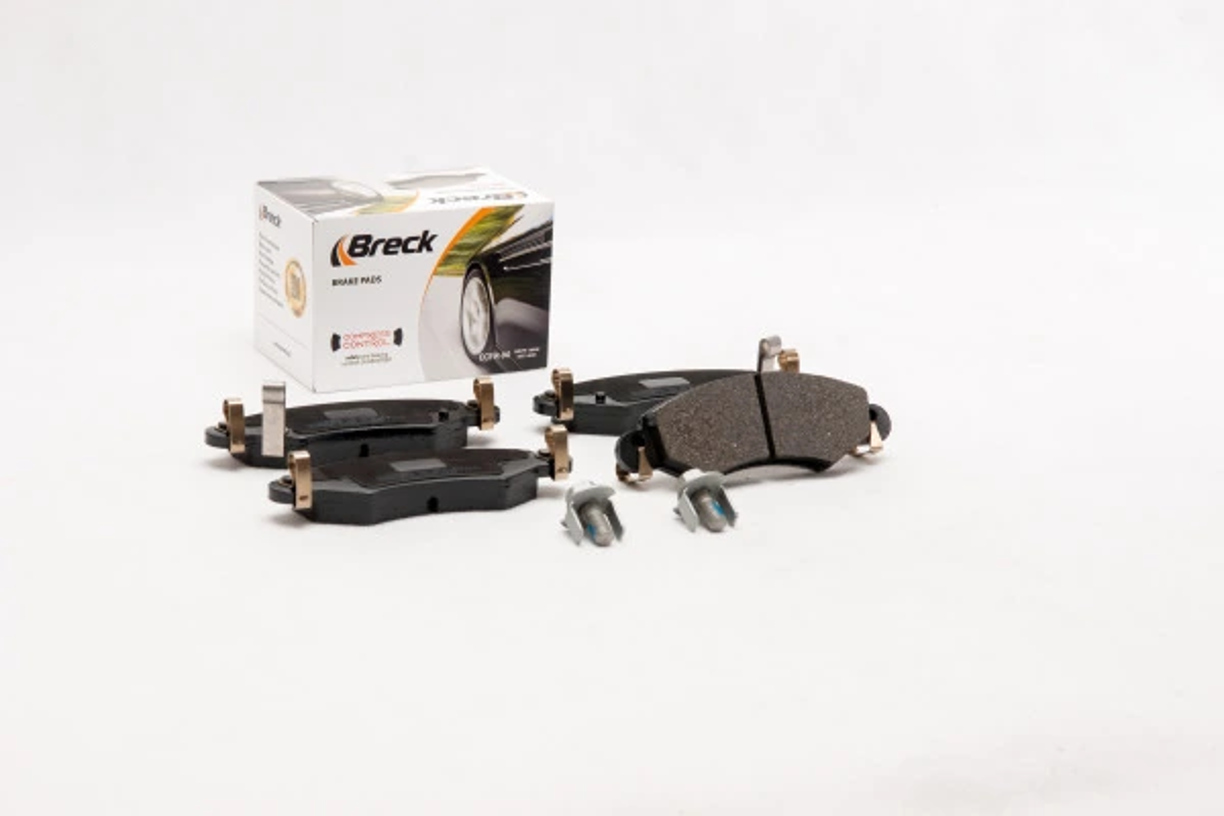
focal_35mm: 90
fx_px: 3060
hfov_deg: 22.6
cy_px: 408
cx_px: 612
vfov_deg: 15.2
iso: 100
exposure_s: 1/125
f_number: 13
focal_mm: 60
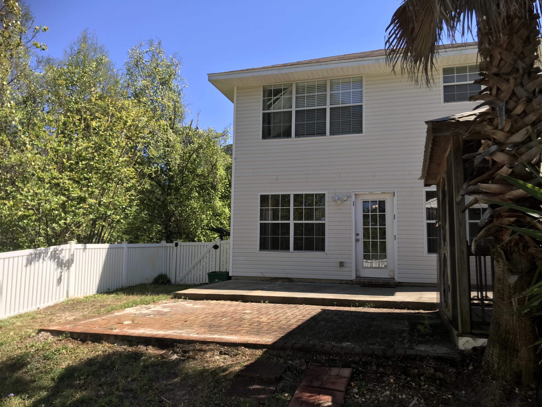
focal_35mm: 28
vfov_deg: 49.7
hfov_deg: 63.4
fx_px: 438
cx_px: 271
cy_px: 204
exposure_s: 1/1330
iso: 20
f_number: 1.8
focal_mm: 3.99
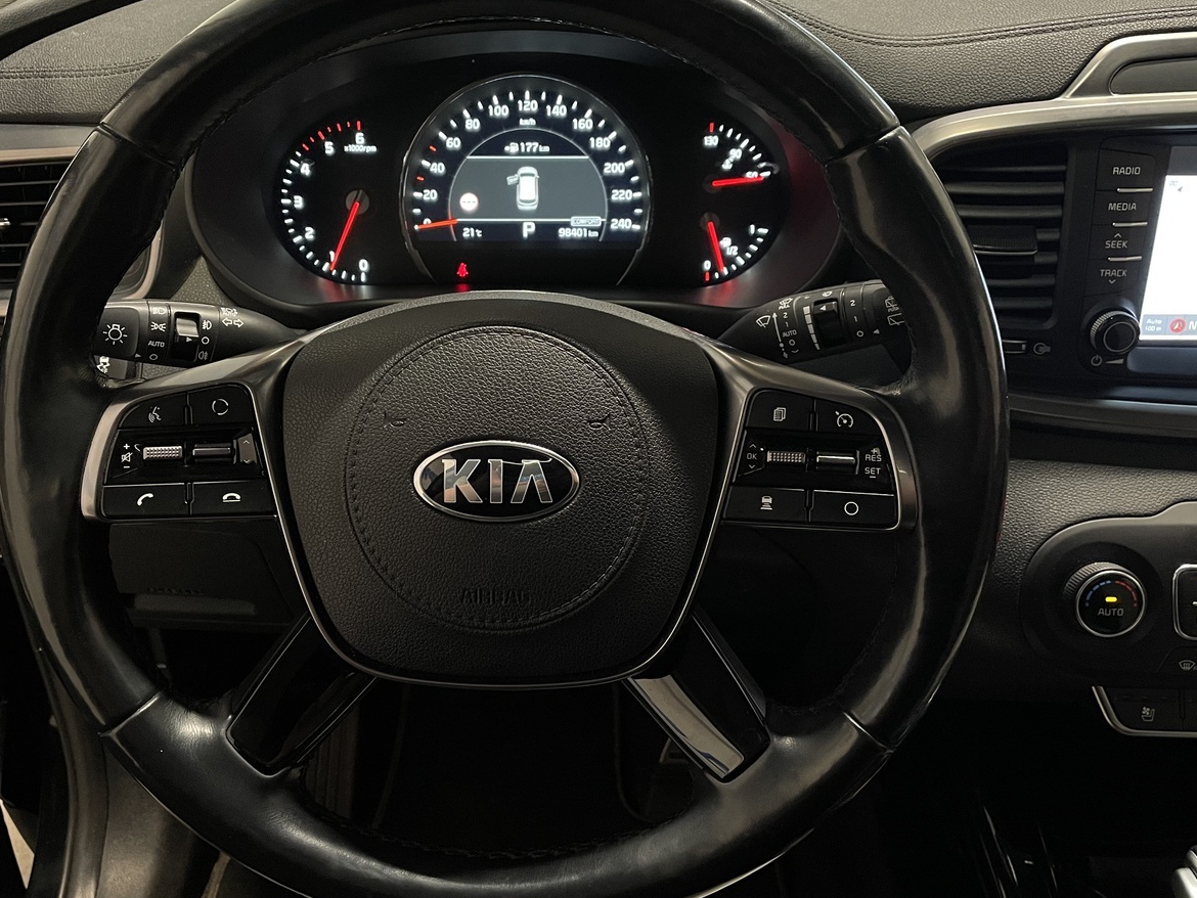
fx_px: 1107
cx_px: 535
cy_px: 435
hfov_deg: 56.7
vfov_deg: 44.2
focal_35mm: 32
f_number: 1.6
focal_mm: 4.2
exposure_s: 1/50
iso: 400
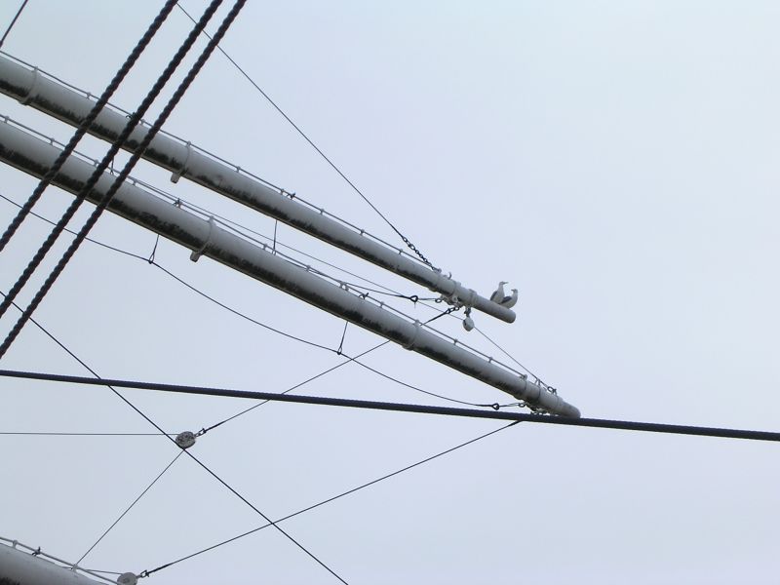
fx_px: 2591
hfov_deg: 17.1
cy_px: 292
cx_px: 390
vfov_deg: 12.9
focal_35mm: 115
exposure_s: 1/549
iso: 100
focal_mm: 17.4
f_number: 4.9
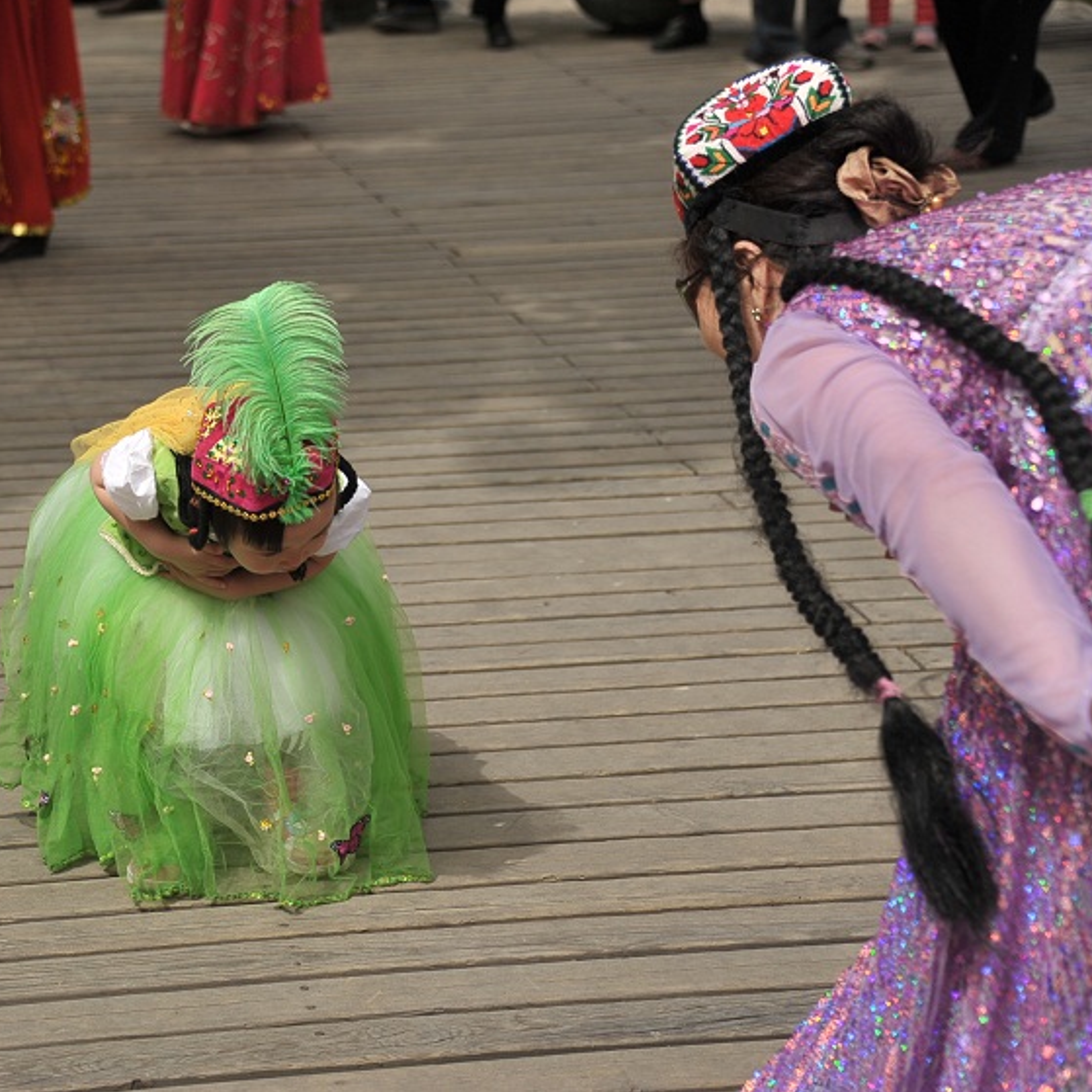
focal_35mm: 88
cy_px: 540
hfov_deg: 19.6
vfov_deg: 19.7
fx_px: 3141
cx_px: 301
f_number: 4.8
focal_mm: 68
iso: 200
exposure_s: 1/1600
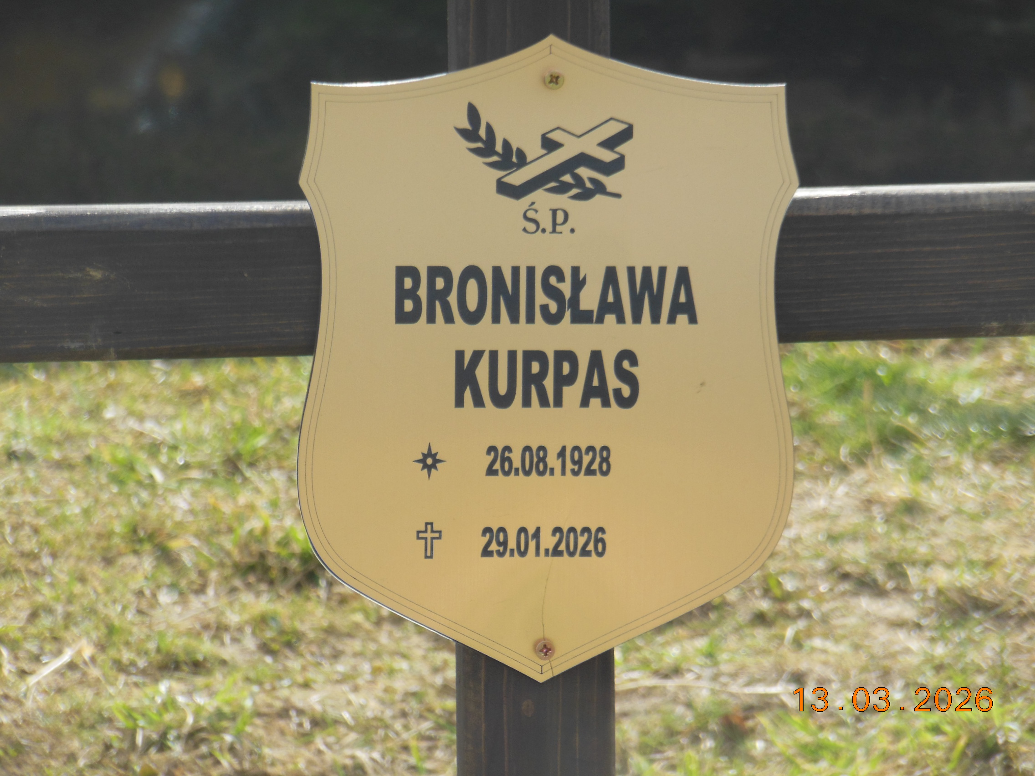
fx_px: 7475
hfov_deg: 7.9
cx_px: 518
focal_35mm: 250
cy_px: 388
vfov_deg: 5.9
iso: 125
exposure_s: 1/320
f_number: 5.8
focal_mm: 45
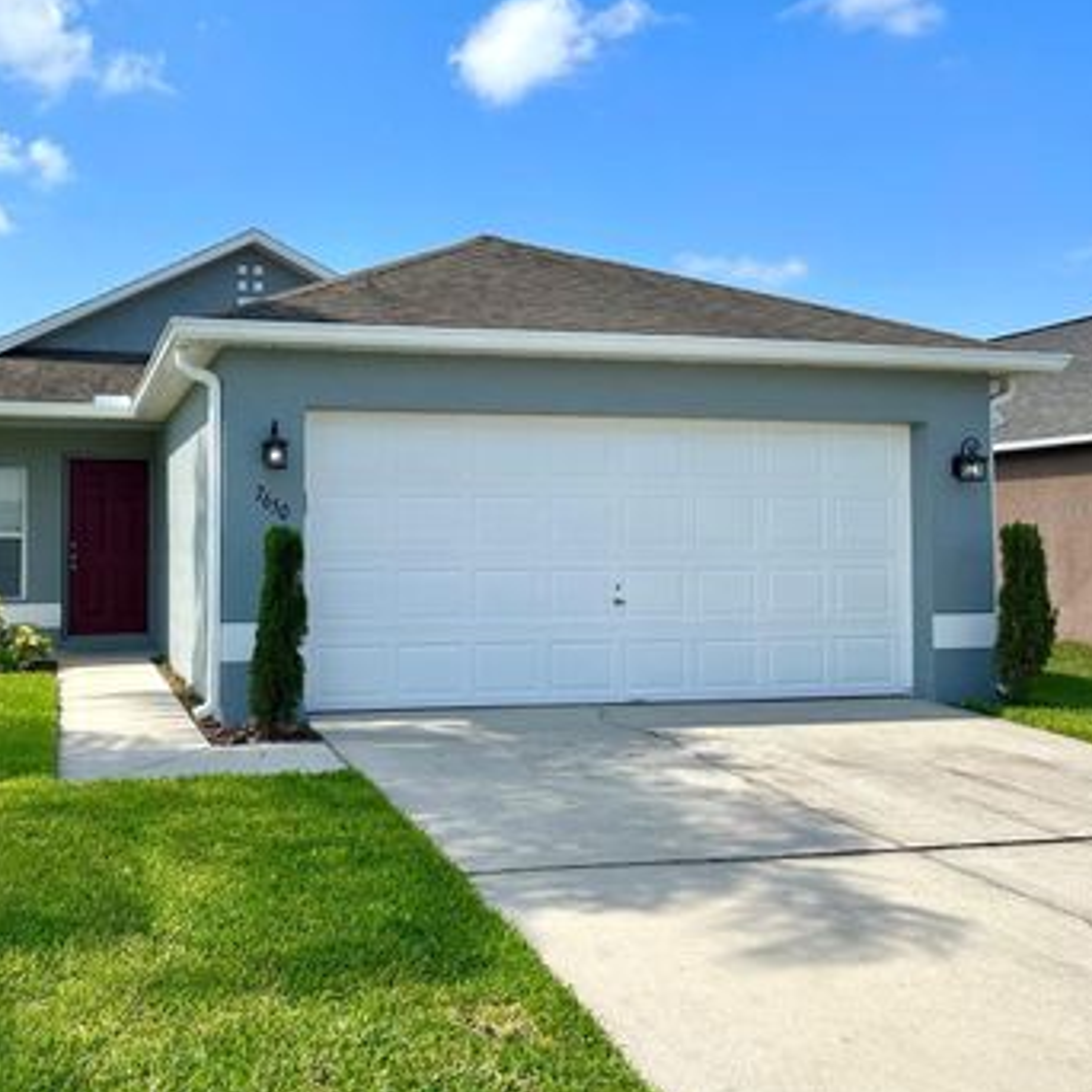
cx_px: 329
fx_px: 1106
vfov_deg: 52.5
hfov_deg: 51.1
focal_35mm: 31
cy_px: 509
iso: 80
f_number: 1.78
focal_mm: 6.86
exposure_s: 1/5000
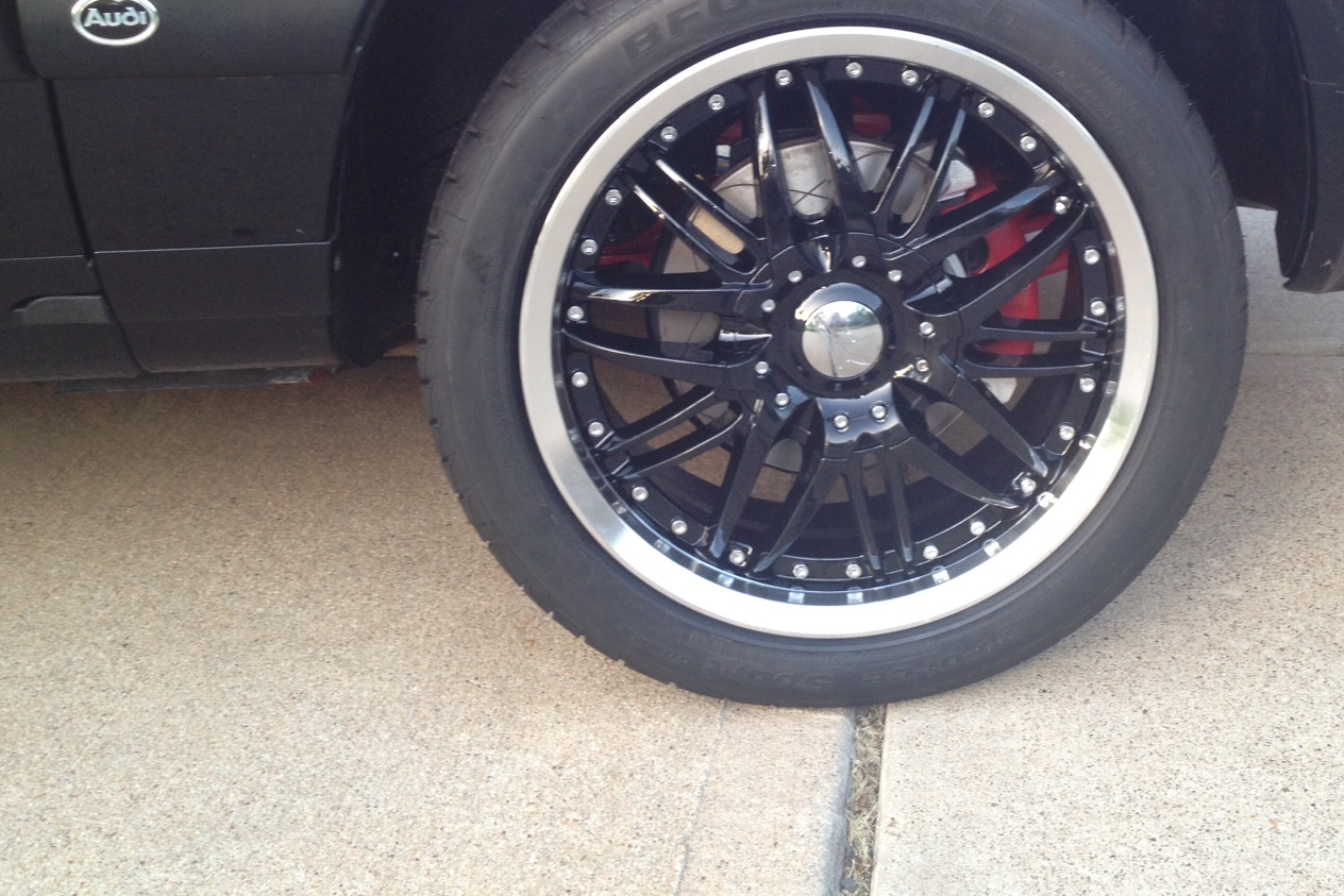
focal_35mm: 47
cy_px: 256
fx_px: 1755
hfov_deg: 41.7
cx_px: 823
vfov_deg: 28.3
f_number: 2.4
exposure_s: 1/60
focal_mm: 4.28
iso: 64
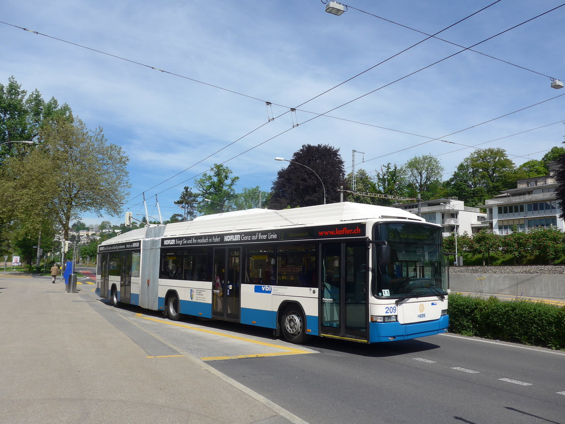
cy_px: 212
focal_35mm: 29
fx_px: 473
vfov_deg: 48.2
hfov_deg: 61.7
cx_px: 282
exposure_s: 1/2000
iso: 80
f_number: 2.8
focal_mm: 6
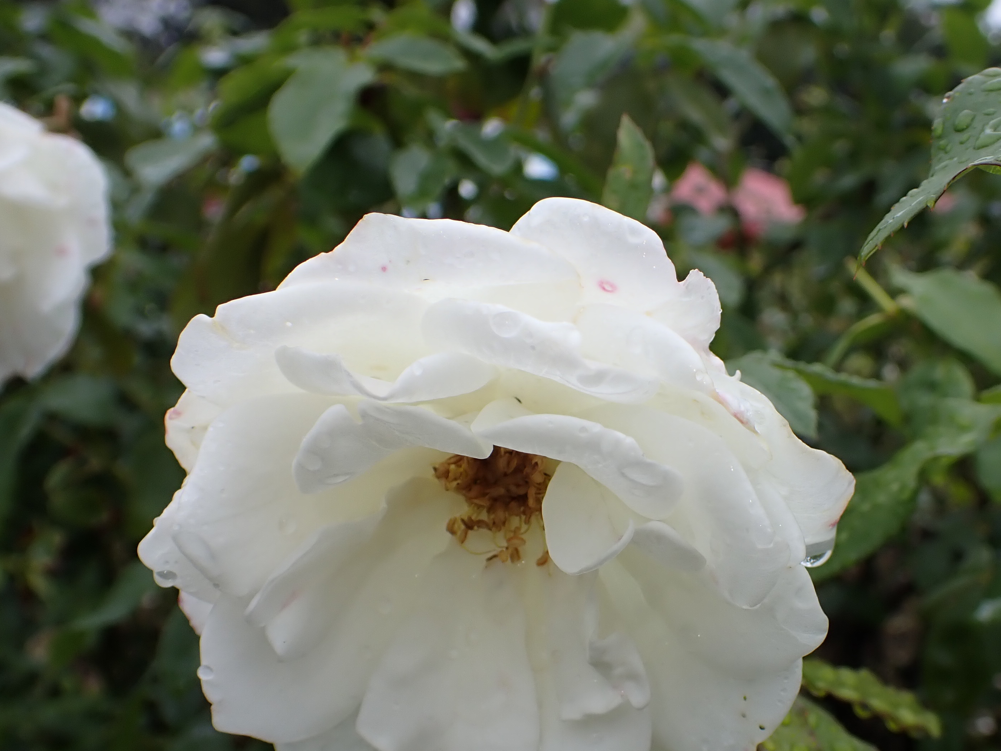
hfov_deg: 43.3
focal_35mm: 43
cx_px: 656
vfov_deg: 33.3
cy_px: 496
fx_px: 1243
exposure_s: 1/320
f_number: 3.2
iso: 100
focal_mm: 5.4
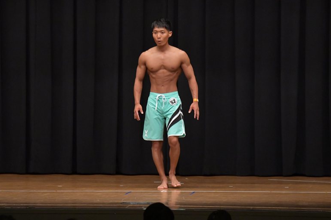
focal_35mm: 227
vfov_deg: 6.1
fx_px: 2087
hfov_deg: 9.1
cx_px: 166
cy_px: 110
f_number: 5.6
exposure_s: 1/400
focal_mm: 150
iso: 6400
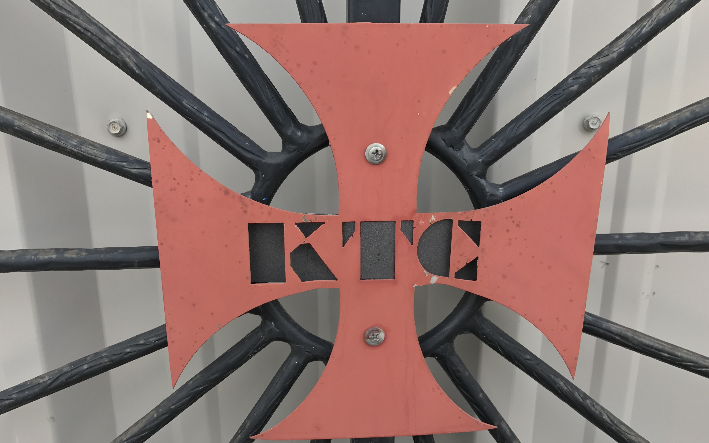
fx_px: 580
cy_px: 241
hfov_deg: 62.9
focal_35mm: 30
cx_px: 357
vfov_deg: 41.8
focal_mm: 3.99
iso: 20
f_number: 1.8
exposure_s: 1/220
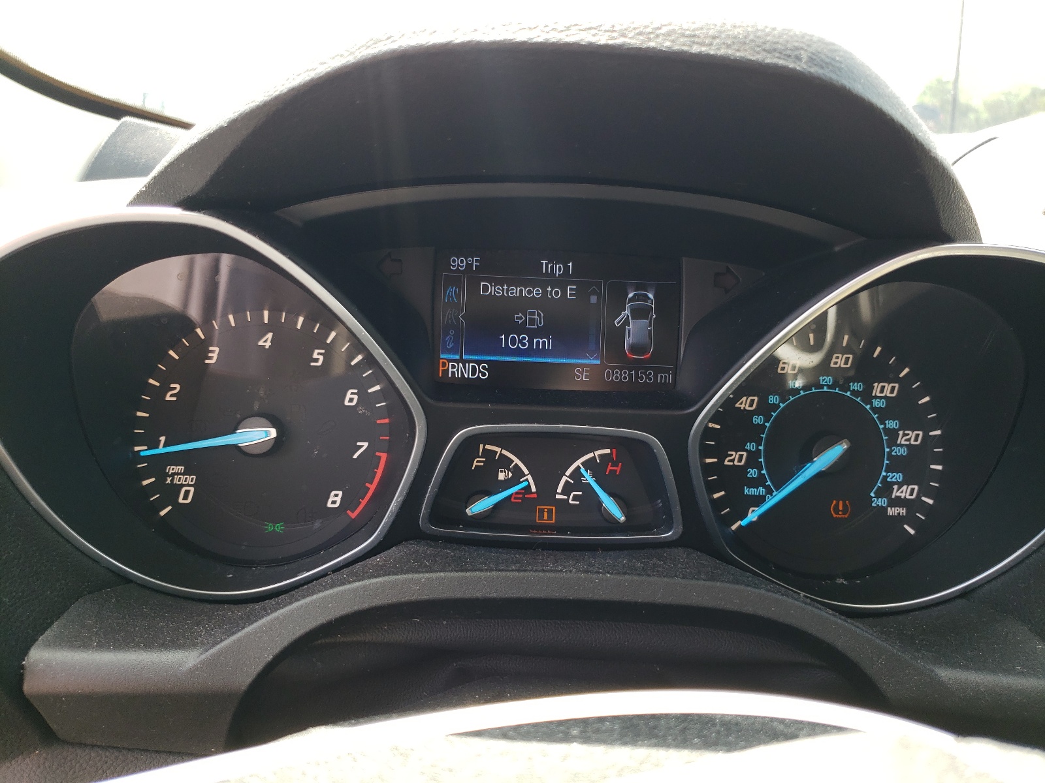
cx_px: 522
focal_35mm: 26
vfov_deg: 53.1
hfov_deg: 67.3
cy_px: 392
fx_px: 785
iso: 50
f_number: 1.5
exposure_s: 1/154
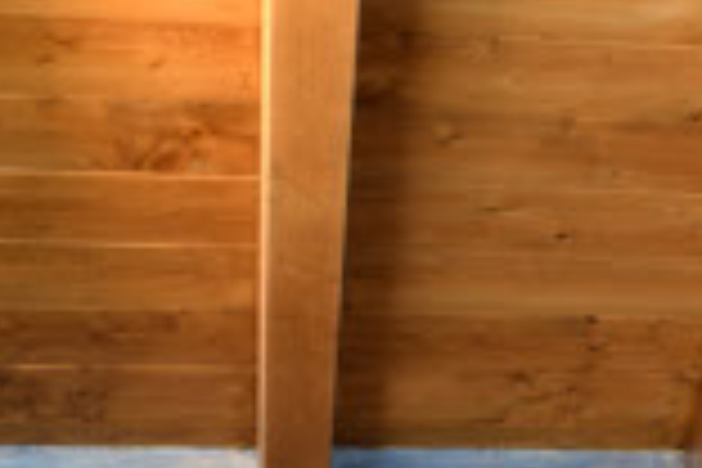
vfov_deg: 8.9
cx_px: 1260
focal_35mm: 144
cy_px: 1010
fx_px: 2808
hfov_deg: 12.9
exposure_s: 3
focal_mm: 28
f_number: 11
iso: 100
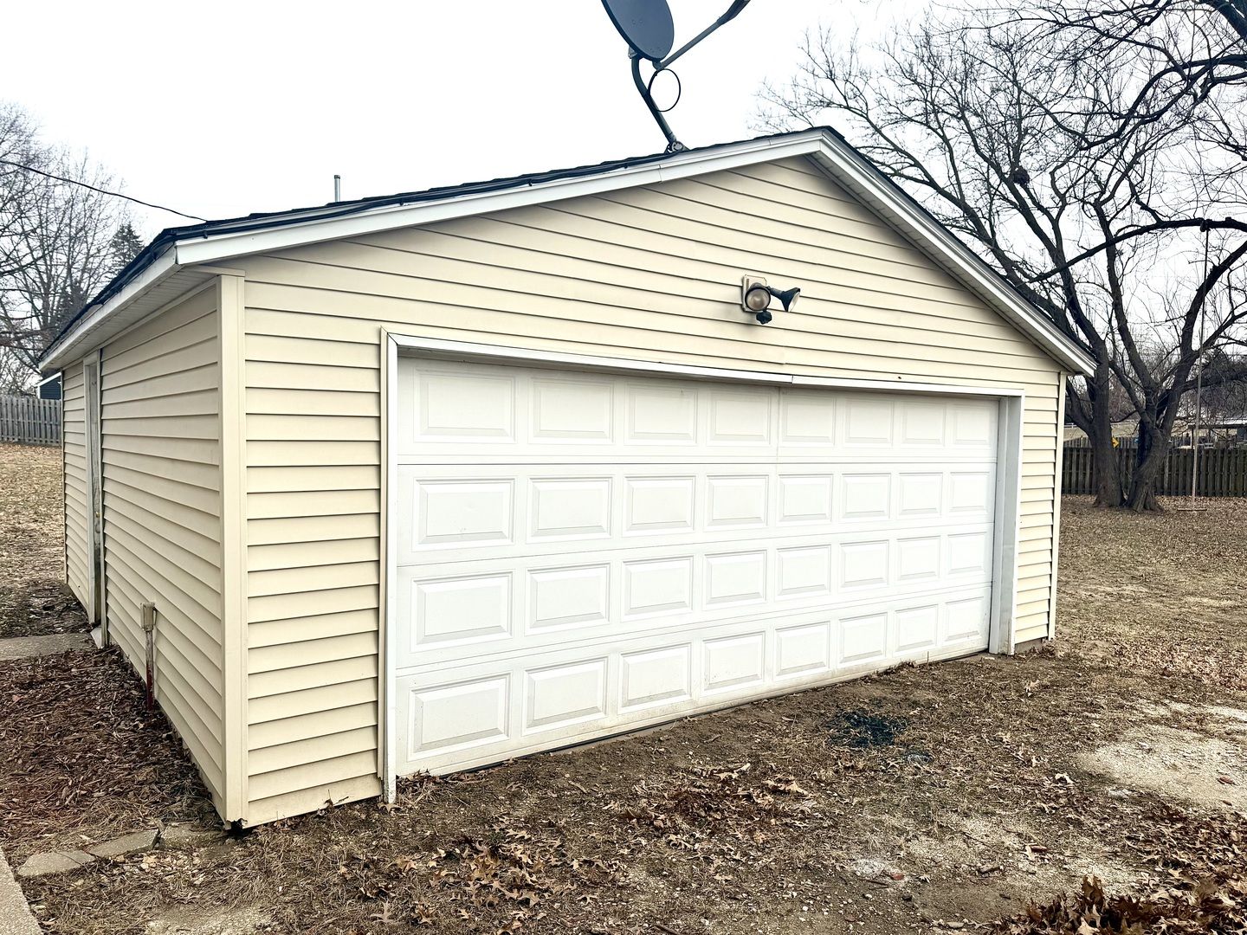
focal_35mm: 24
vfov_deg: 56.8
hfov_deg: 71.6
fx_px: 865
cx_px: 624
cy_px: 468
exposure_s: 1/3759
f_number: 1.78
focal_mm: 6.76
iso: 80
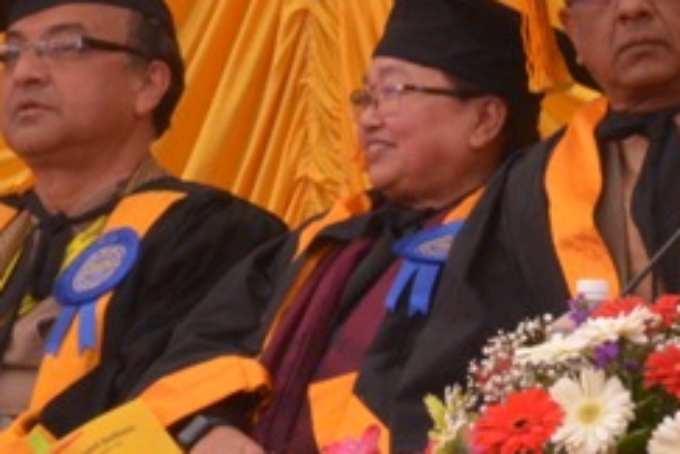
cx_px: 1265
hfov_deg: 2.9
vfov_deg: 1.9
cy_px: 181
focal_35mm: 707
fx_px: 13353
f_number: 13
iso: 2500
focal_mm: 112
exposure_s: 1/320
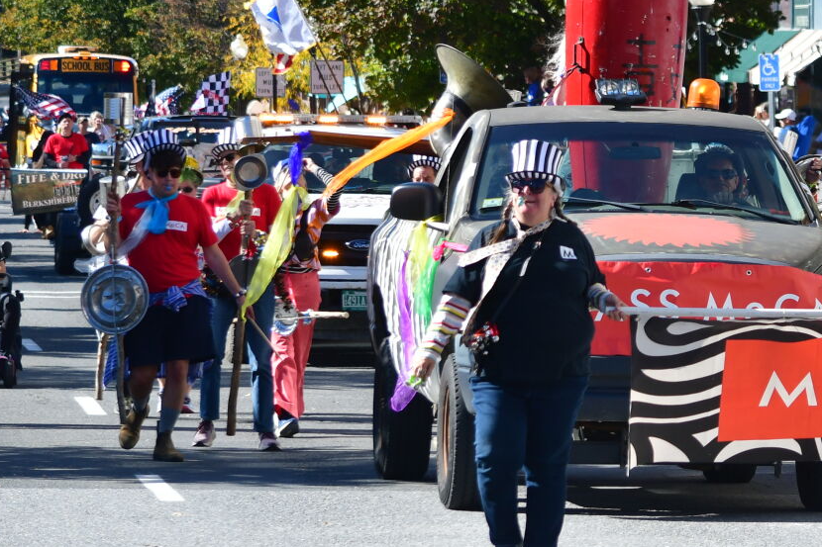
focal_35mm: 325
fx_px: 7419
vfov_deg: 4.2
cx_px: 752
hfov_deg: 6.3
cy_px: 151
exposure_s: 1/800
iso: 250
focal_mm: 102
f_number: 5
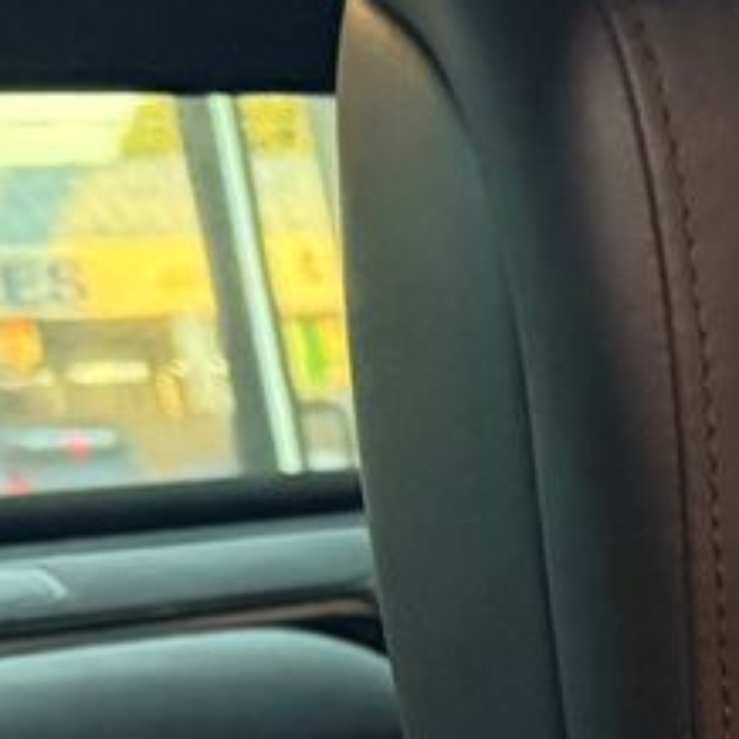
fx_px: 3768
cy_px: 1390
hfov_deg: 9.2
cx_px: 2163
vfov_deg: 10.4
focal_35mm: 156
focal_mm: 6.76
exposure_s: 1/40
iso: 1000
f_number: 1.78
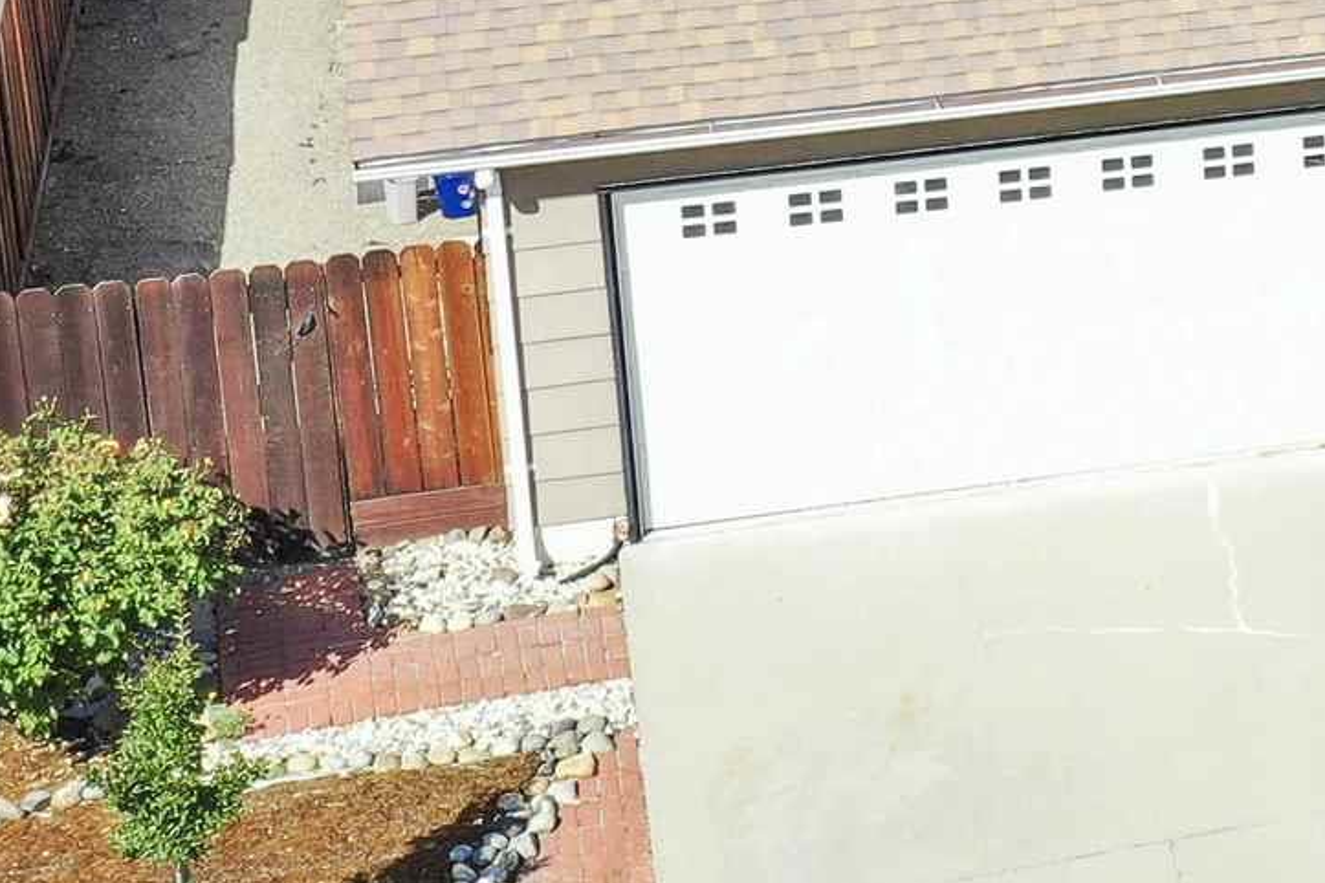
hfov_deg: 15.8
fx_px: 4380
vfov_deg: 11.2
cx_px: 1985
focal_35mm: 119
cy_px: -275
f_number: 5.6
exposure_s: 1/320
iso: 100
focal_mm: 10.26
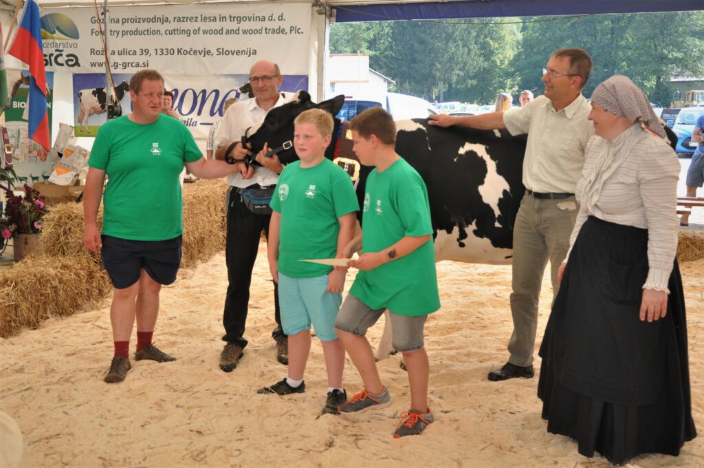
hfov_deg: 49.6
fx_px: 762
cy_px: 234
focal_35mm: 39
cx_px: 352
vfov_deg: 34.1
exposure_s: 1/125
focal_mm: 26
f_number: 5.6
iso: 200
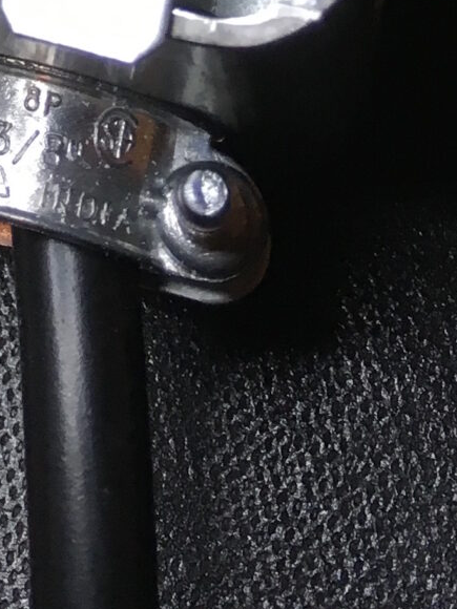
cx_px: -342
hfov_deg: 10.9
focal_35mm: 128
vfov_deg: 12.8
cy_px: -721
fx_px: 2253
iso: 32
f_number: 2.2
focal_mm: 4.15
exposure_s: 1/40
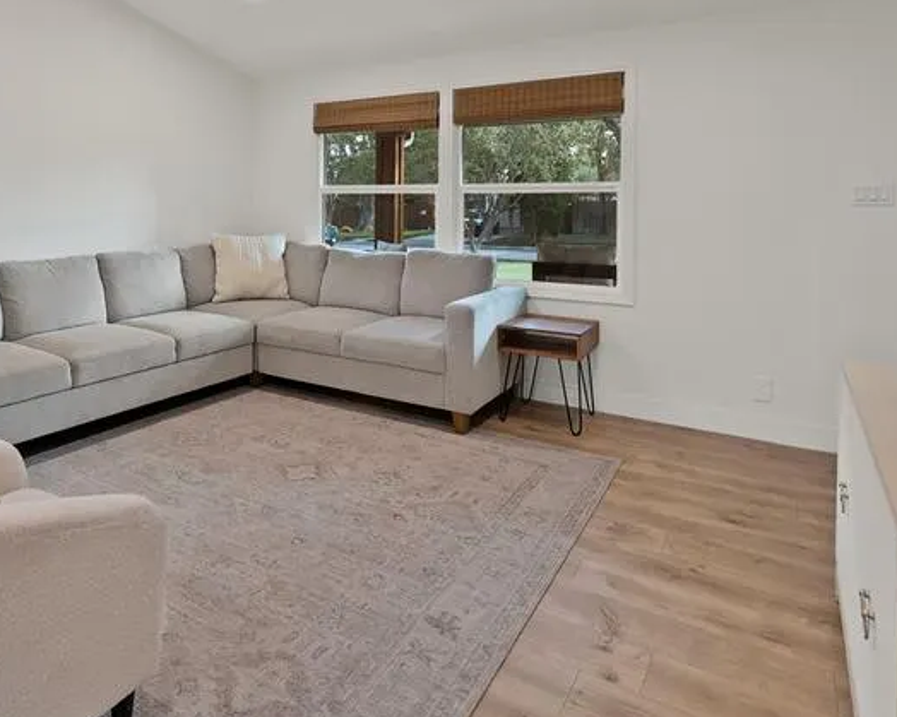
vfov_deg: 59.5
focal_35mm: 22
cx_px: 346
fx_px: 584
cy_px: 174
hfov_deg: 74.0
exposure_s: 1/2.5
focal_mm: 12
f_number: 9
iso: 800
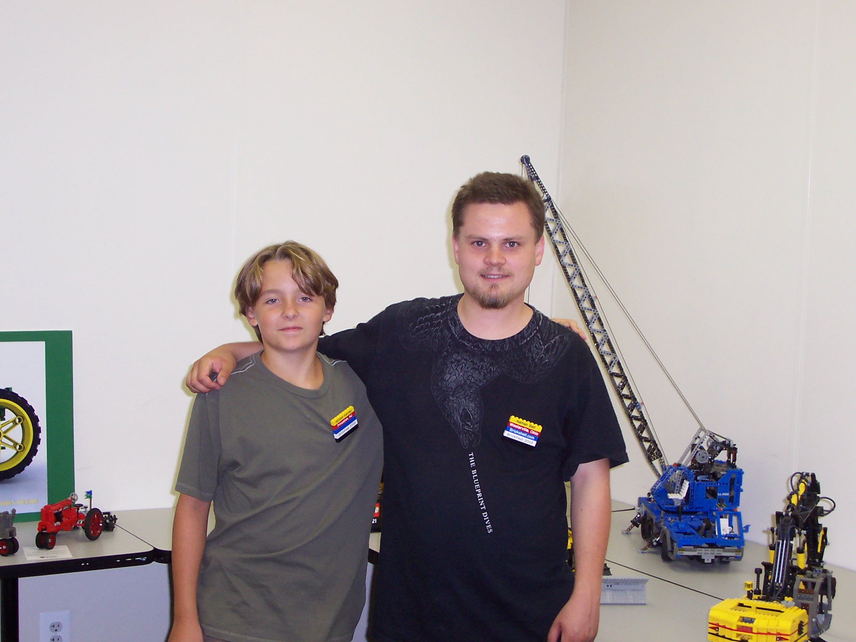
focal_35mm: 57
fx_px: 1410
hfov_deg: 33.8
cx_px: 428
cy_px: 321
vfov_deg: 25.7
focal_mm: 8.6
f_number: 3.4
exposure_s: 1/60
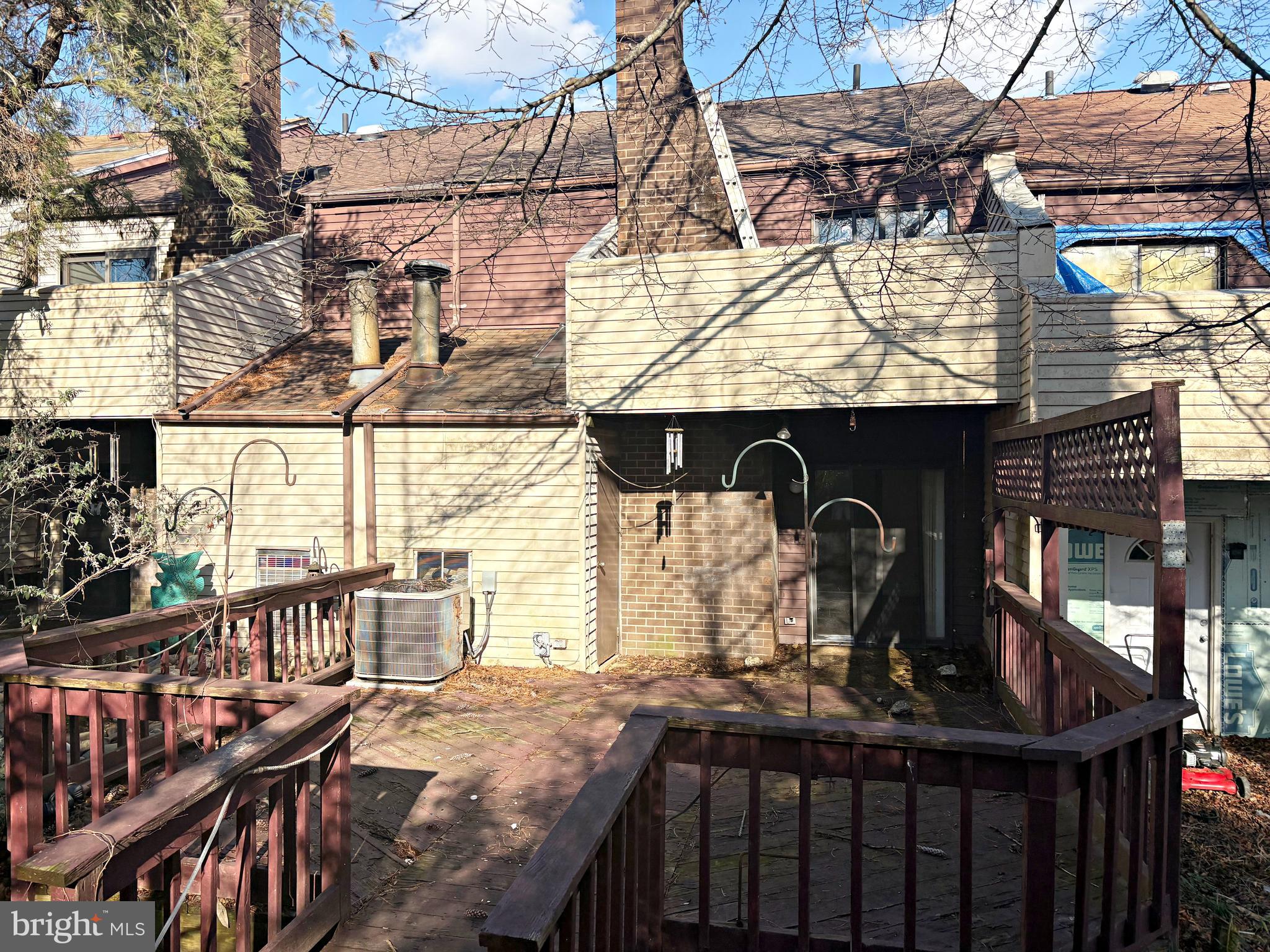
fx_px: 954
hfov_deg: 67.3
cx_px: 635
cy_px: 476
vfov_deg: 53.1
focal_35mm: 26
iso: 50
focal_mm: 5.96
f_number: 1.6
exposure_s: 1/2141
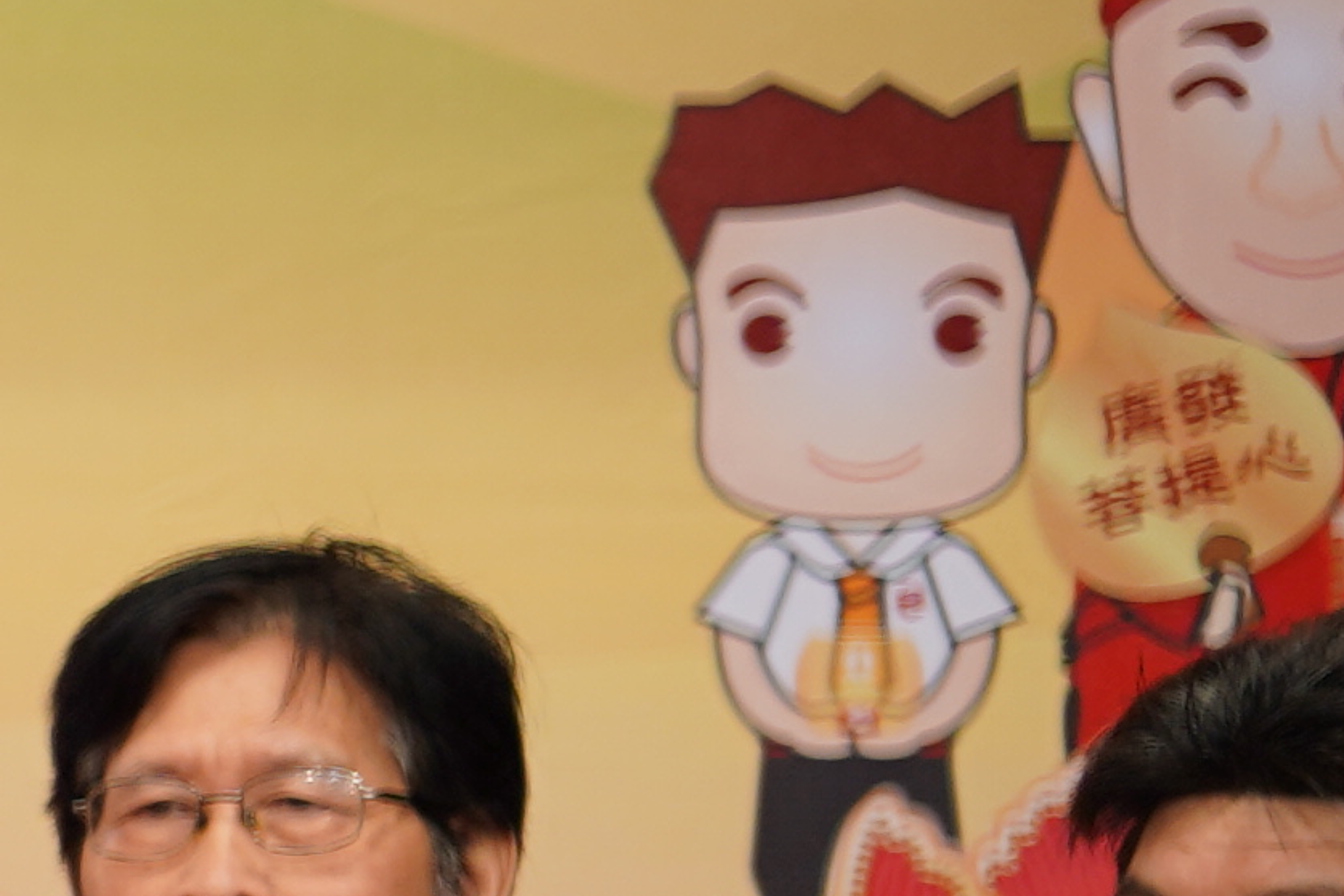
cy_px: 1113
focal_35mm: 502
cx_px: -3404
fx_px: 18740
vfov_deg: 2.7
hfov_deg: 3.9
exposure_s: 1/80
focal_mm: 70
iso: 160
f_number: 2.8
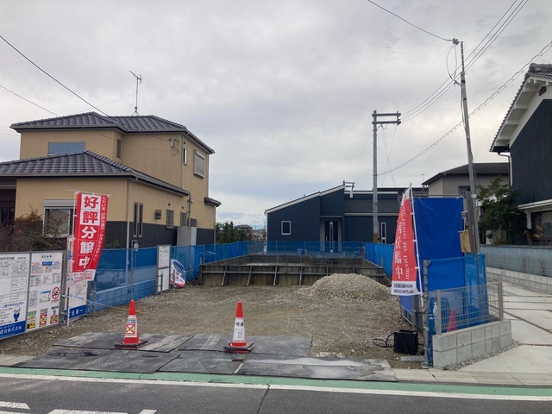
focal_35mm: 28
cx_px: 276
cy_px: 207
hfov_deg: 63.4
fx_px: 446
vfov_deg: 49.7
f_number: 1.8
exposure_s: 1/3040
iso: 20
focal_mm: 3.99
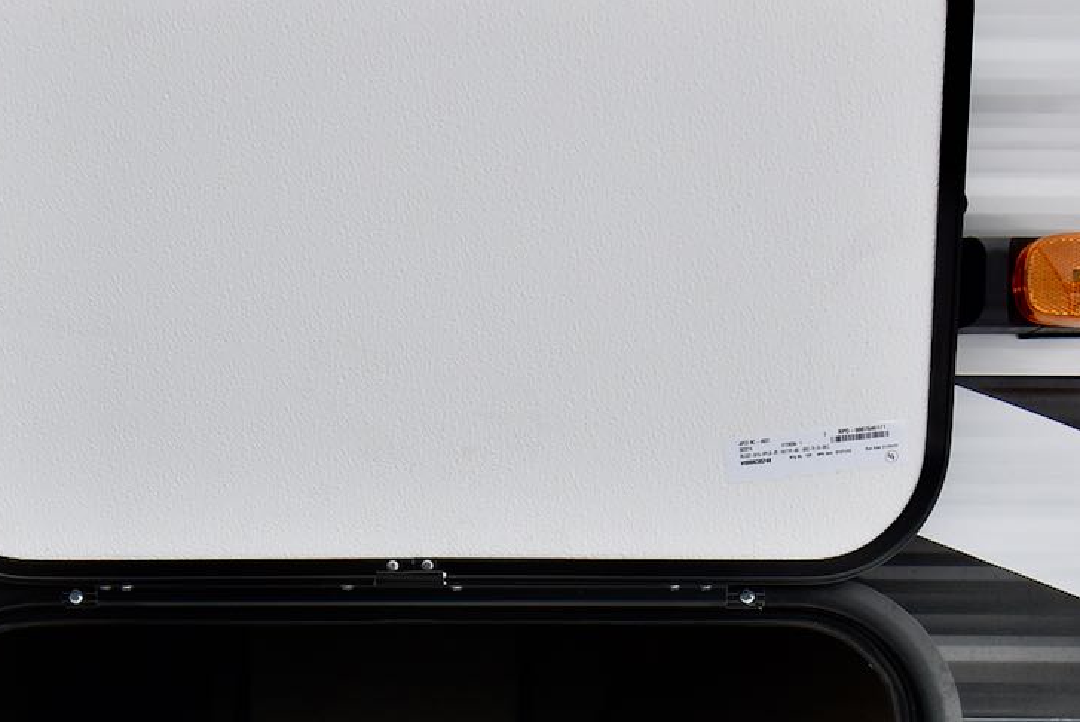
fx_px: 1561
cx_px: 343
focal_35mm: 52
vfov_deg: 24.9
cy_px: 701
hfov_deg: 37.7
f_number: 6.3
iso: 400
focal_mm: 14
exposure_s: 1/160
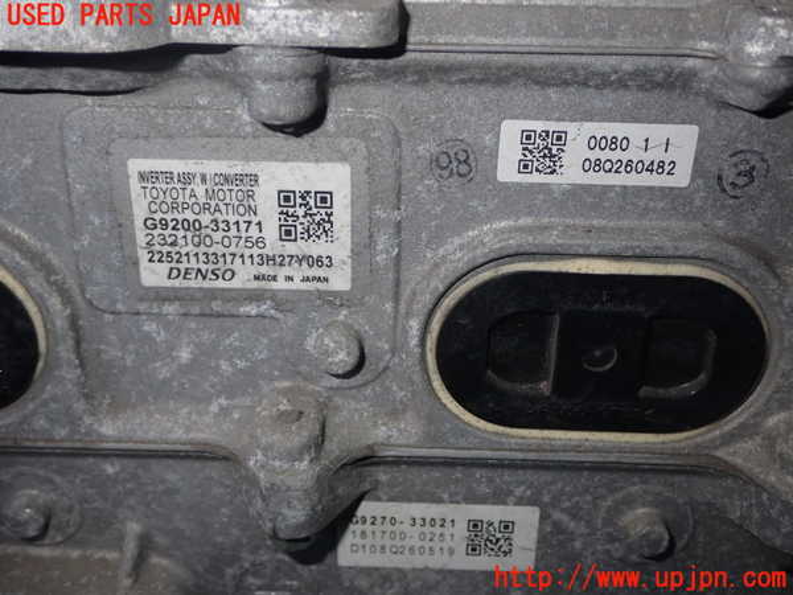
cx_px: 396
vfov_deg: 35.1
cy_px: 298
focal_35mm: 41
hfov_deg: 45.8
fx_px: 939
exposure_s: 1/40
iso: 200
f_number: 8
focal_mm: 7.31
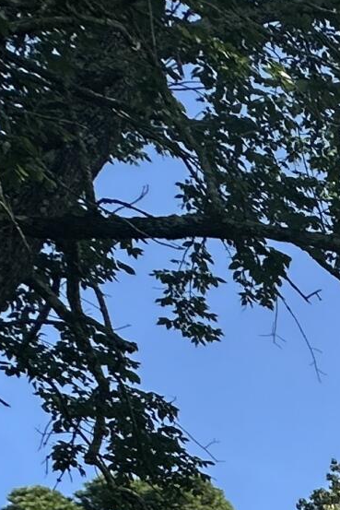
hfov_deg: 10.5
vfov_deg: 20.1
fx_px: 1118
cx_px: 1077
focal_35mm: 79
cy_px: 863
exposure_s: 1/694
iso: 40
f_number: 2.2
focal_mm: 2.22
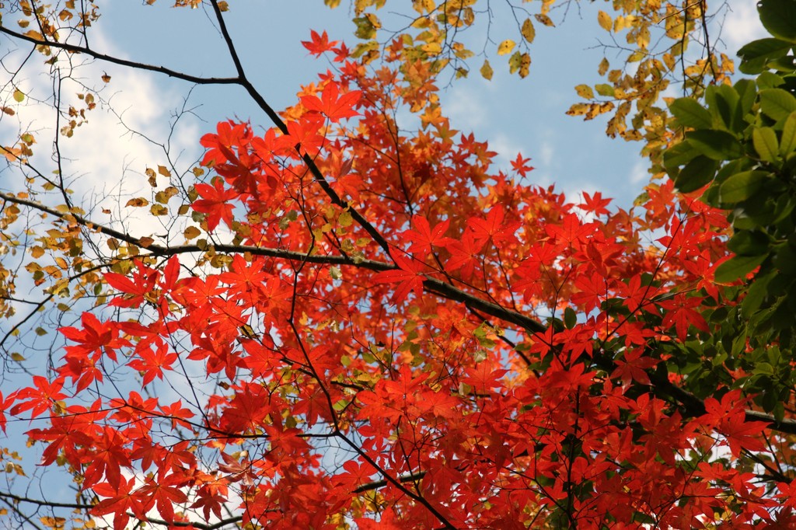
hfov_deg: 19.5
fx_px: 2321
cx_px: 398
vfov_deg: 13.0
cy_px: 265
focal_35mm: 105
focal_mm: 70
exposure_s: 1/250
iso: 200
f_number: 7.1
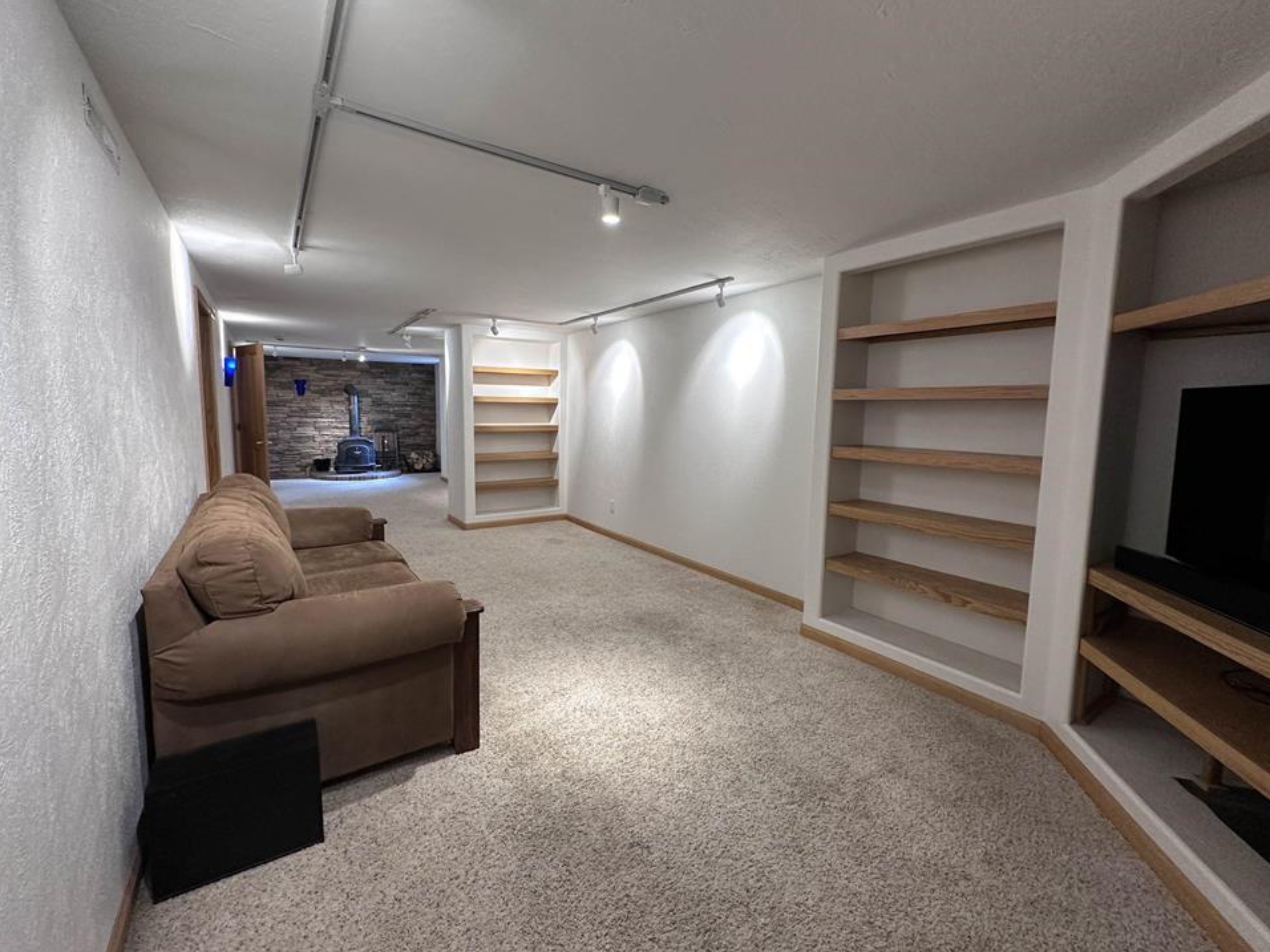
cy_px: 465
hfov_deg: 98.2
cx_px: 624
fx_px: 550
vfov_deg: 81.7
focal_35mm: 15
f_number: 2.2
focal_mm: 2.22
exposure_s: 1/60
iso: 200
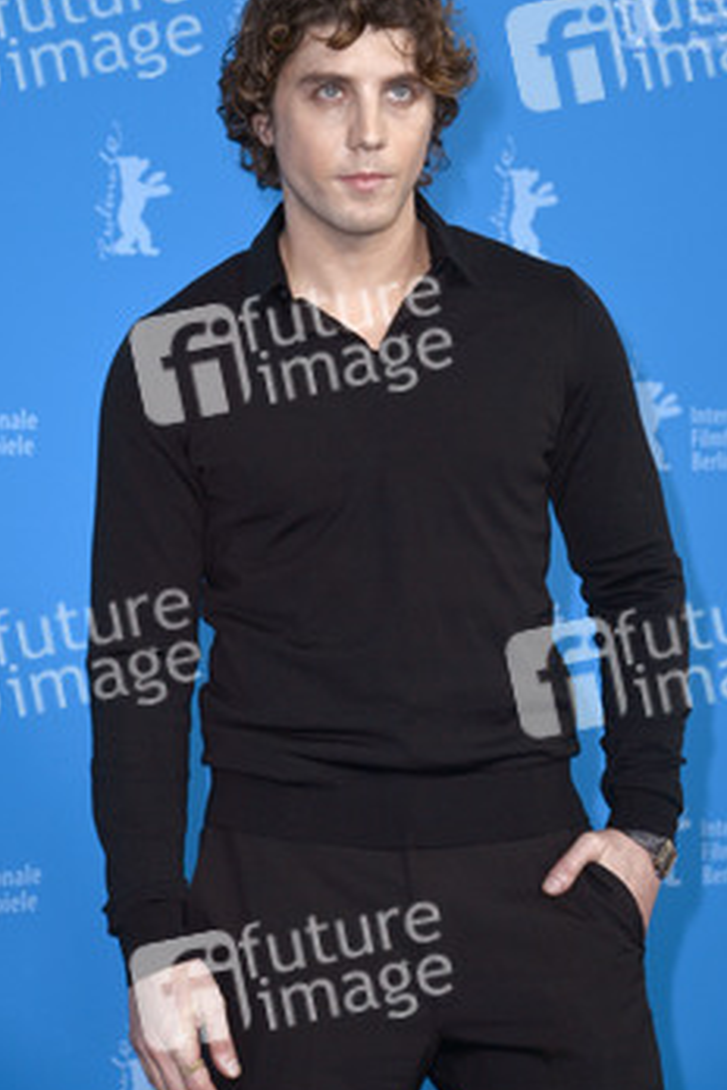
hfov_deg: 11.9
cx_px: 382
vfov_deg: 17.8
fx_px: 3483
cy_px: 507
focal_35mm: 115
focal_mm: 100
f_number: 5.6
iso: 800
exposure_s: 1/250
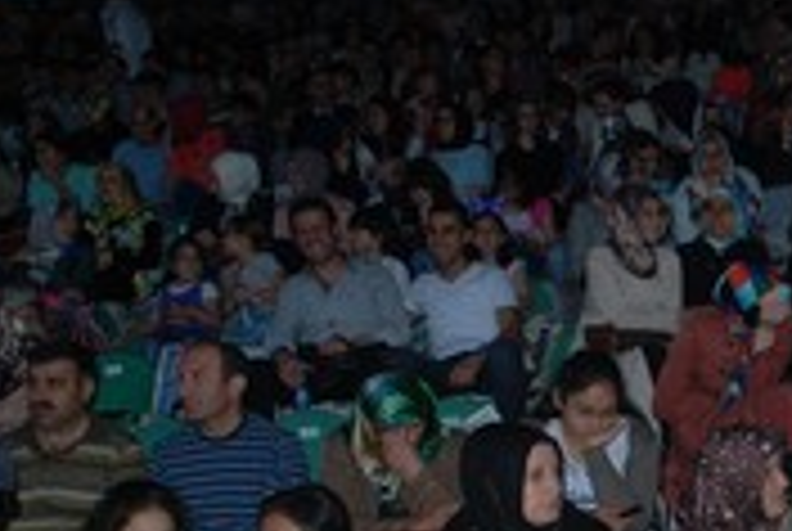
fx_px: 1521
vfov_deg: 19.5
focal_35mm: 69
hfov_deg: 27.6
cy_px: 446
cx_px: 783
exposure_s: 1/60
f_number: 3.5
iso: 200
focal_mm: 18
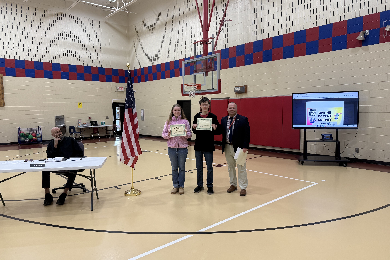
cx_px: 195
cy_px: 129
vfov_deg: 51.3
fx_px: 271
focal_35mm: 25
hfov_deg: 71.5
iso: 160
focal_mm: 6.76
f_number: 1.78
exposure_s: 1/90
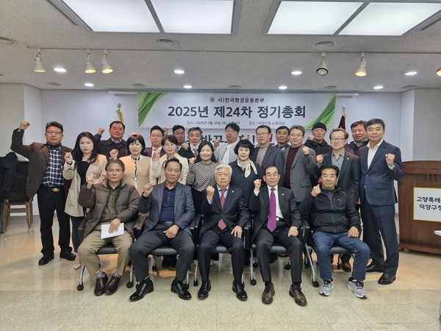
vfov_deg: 58.9
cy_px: 166
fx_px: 293
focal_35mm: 23
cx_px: 220
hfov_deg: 73.9
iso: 64
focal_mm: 5.54
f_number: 1.8
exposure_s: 1/120
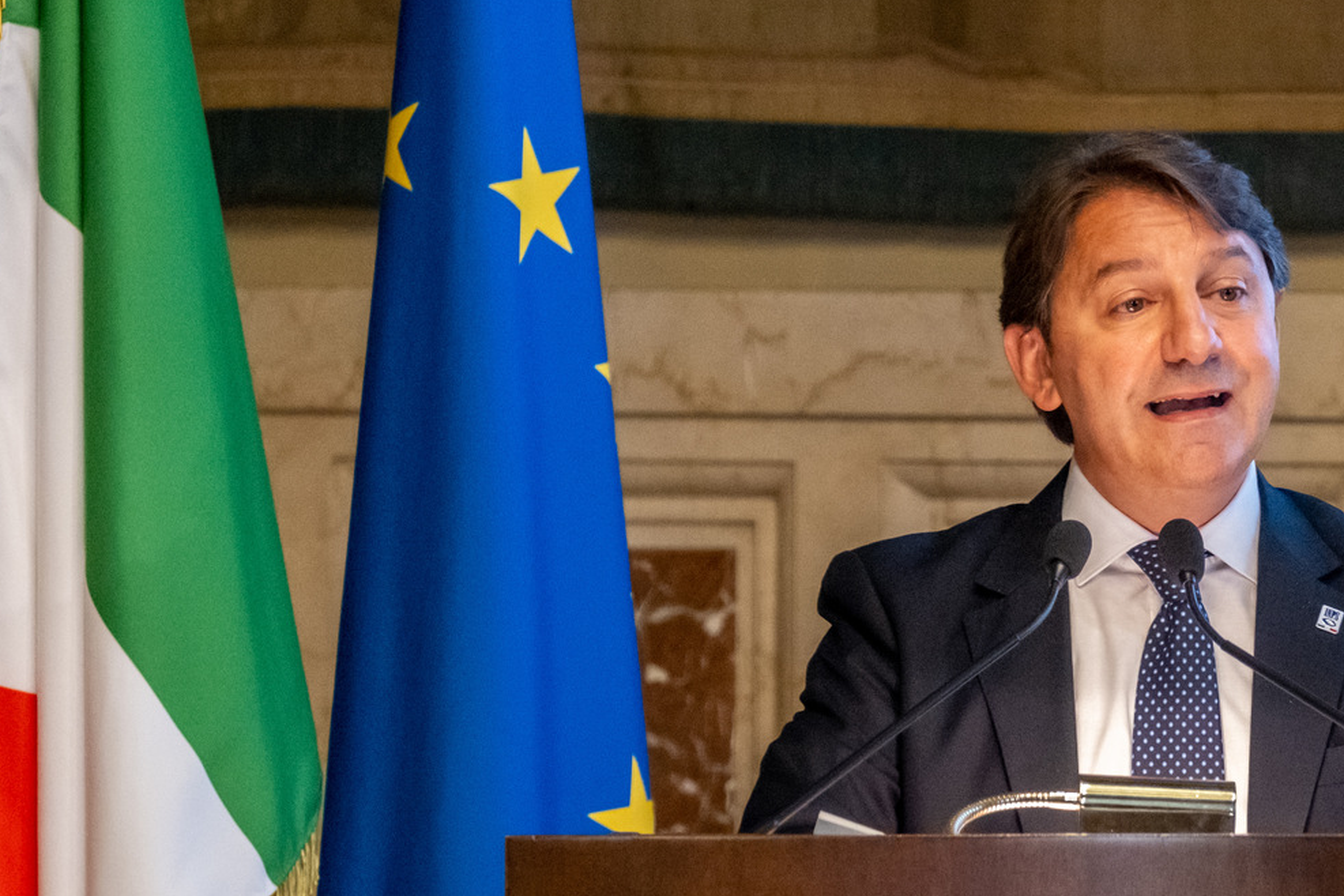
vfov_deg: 3.2
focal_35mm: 434
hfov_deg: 4.7
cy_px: 618
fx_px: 16201
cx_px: 889
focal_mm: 203.7
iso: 8000
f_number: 5
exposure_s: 1/110
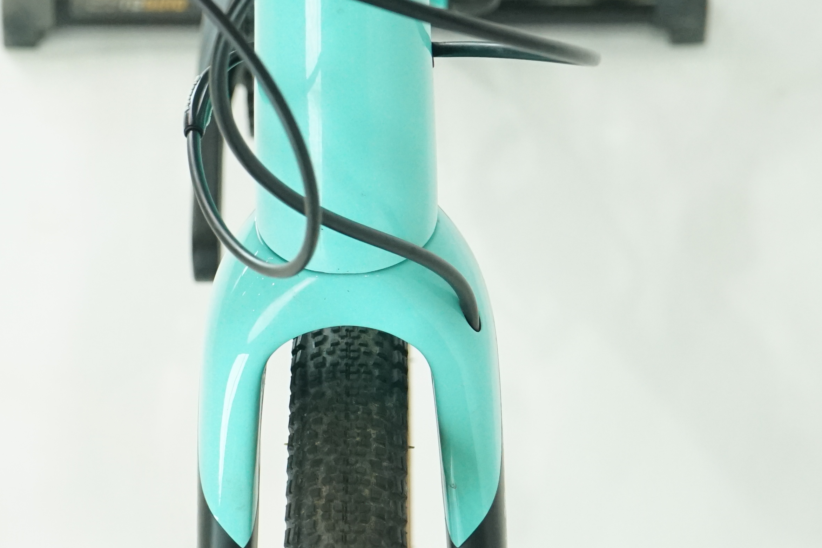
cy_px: 392
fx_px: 3448
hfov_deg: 13.6
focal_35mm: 151
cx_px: 354
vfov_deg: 9.1
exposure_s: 1/200
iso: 2500
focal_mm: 59
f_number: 7.1
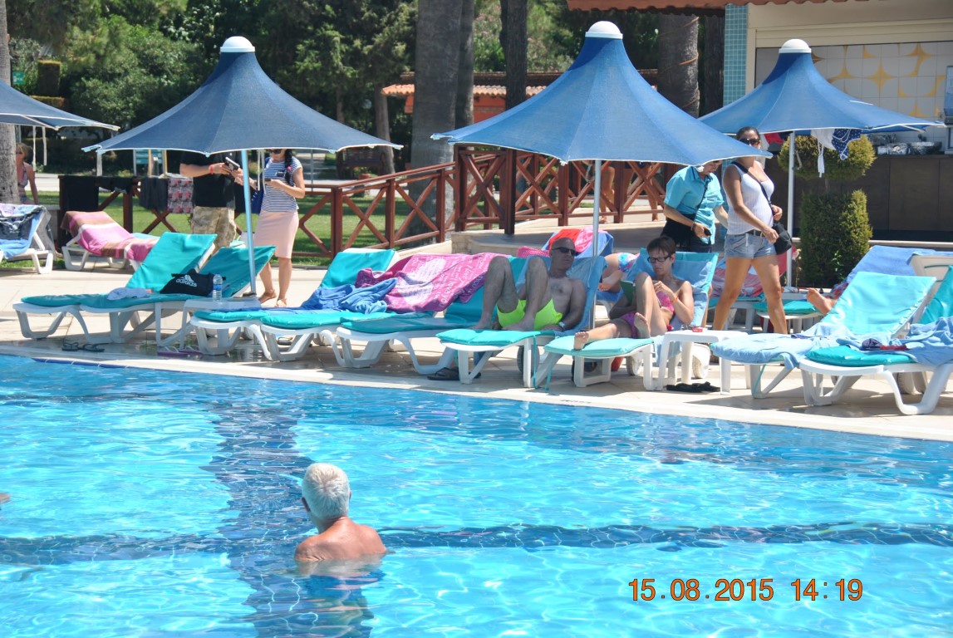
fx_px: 2584
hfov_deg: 20.9
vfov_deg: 14.1
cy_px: 319
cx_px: 476
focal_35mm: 98
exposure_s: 1/500
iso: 125
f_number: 5.6
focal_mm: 65
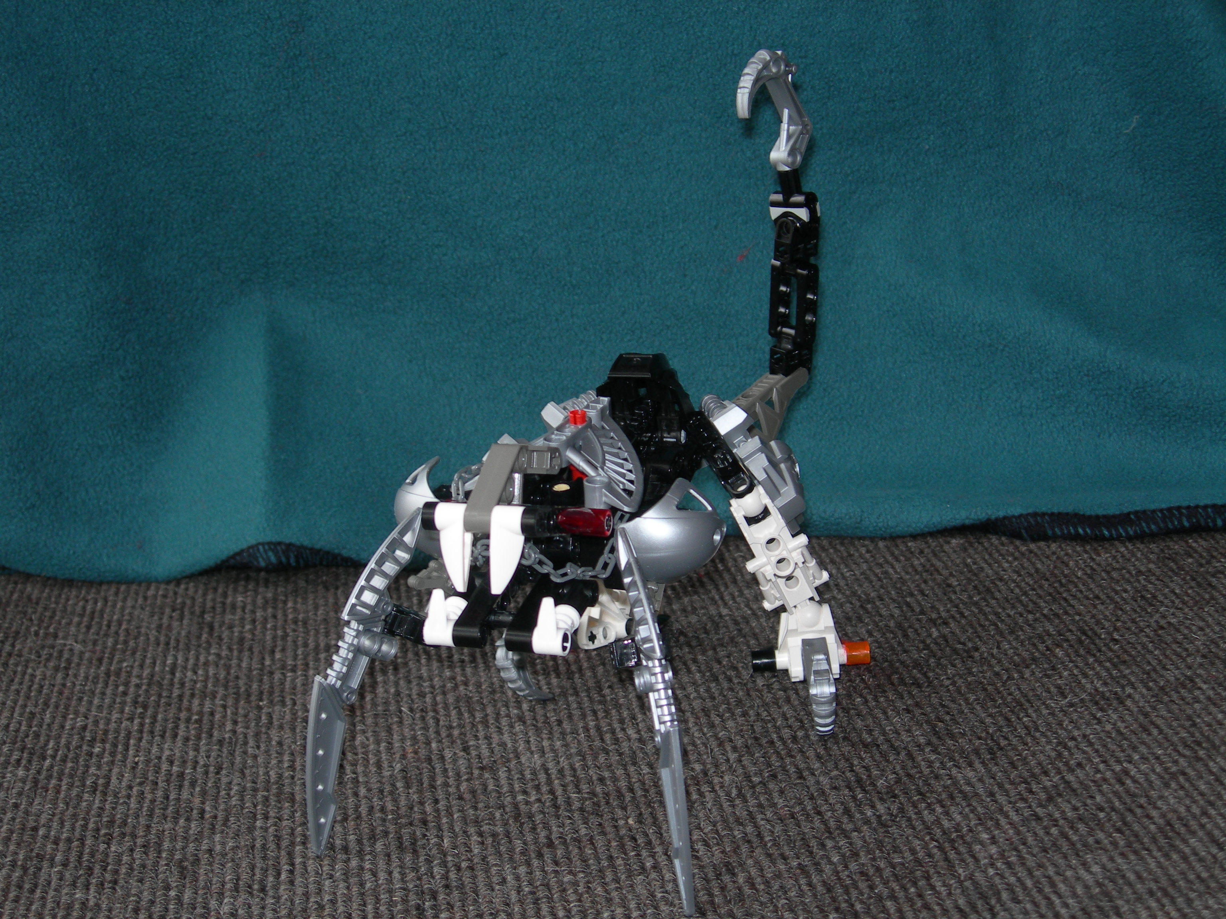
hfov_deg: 37.5
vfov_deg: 28.6
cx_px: 613
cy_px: 460
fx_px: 1806
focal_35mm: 51
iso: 50
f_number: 3.2
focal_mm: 10.6
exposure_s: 1/60.1
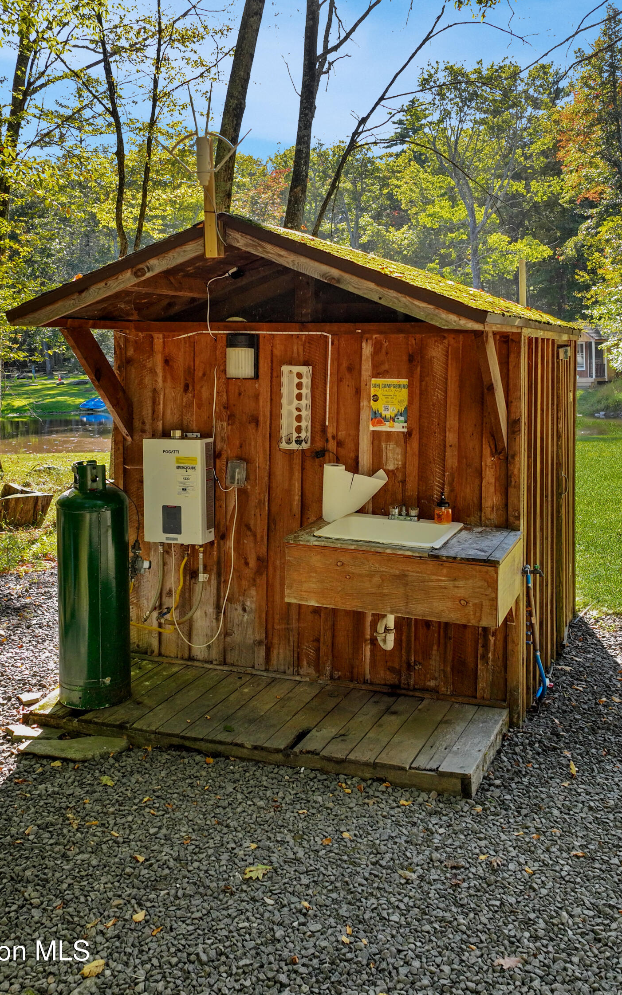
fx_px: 922
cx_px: 324
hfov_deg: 37.3
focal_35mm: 34
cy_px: 498
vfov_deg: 56.7
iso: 170
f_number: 2.8
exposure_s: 1/15
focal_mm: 12.29
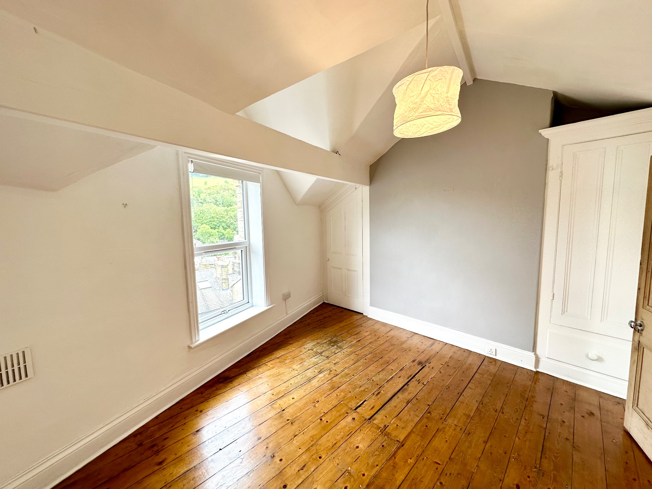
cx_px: 326
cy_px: 244
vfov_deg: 85.7
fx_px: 264
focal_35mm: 14
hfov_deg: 102.1
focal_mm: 2.22
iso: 50
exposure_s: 1/99
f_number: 2.2
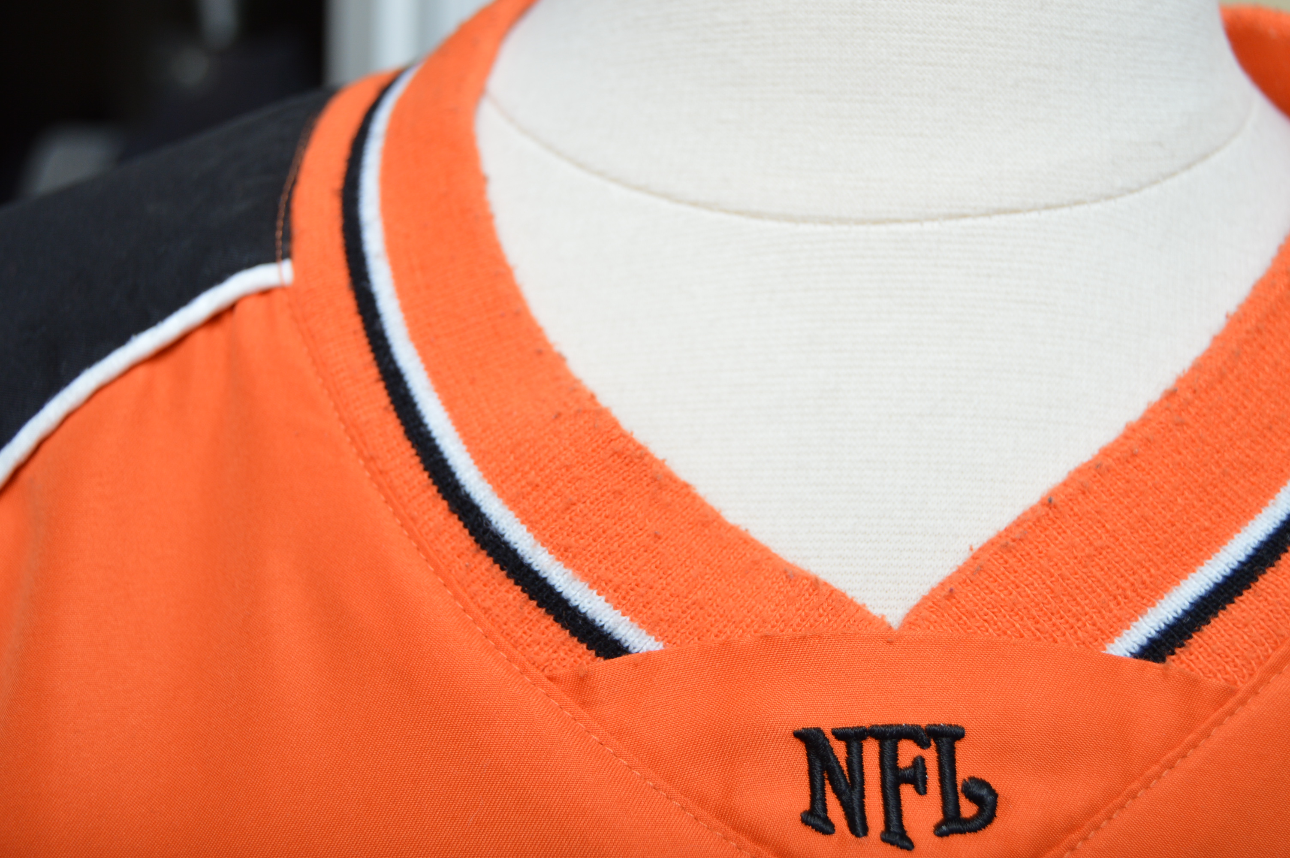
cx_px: 645
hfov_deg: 38.9
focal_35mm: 51
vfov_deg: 26.4
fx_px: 1826
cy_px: 429
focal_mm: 34
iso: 200
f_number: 4.5
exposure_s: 1/200
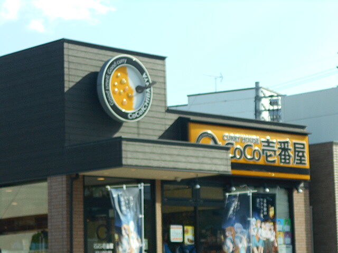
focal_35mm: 113
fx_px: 1103
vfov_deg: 13.1
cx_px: 169
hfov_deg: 17.4
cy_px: 126
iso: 140
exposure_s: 1/250
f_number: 6
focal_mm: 20.1
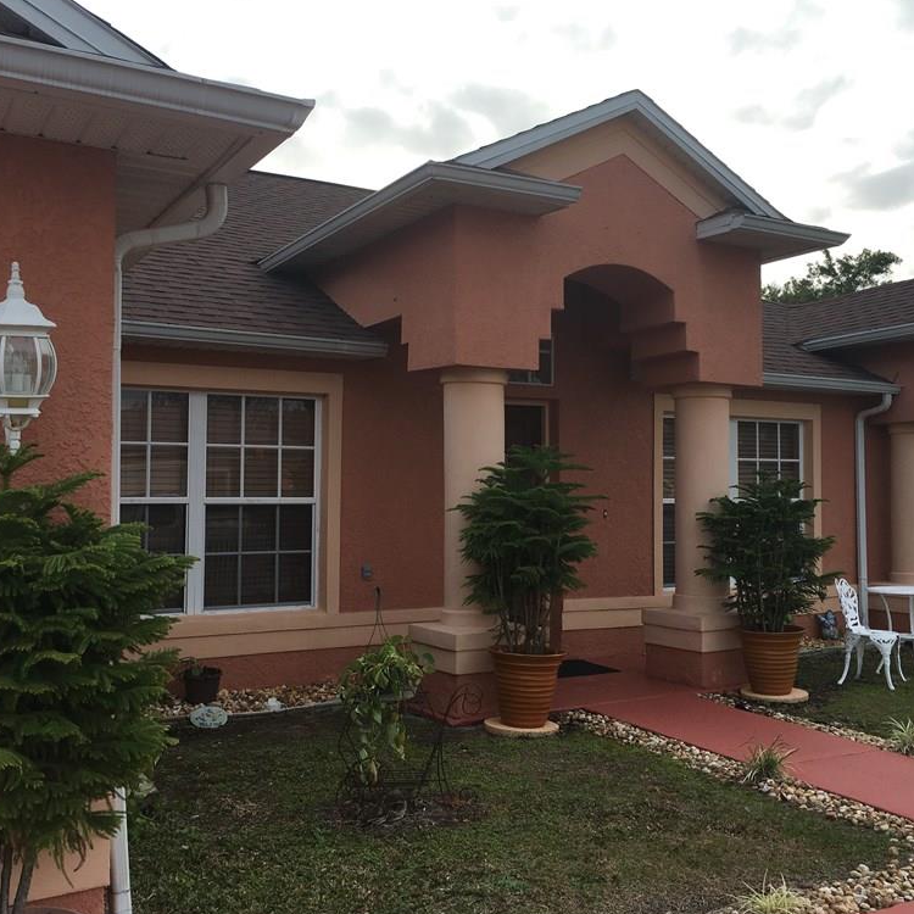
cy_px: 459
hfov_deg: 47.2
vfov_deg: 47.2
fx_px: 1046
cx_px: 472
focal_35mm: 35
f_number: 2.2
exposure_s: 1/472
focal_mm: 4.15
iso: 25
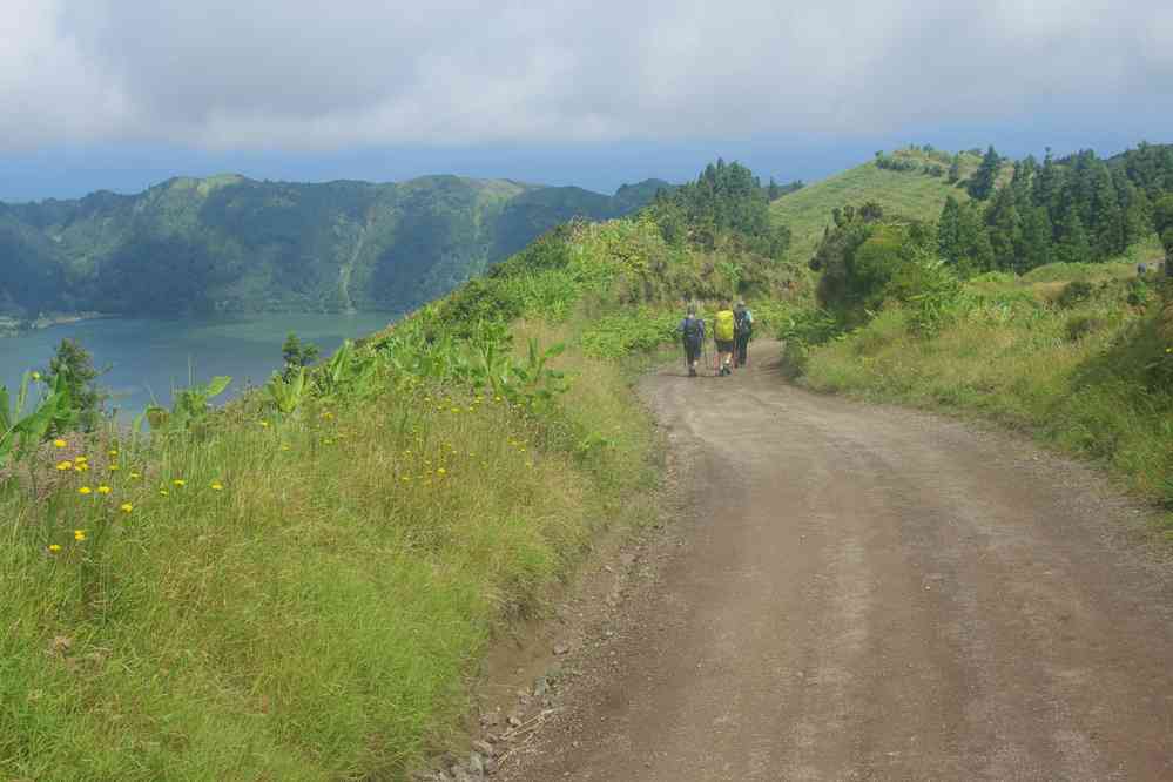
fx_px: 1515
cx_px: 586
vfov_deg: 28.9
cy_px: 391
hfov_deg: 42.3
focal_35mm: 46
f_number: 11
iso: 200
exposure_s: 1/100
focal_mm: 31
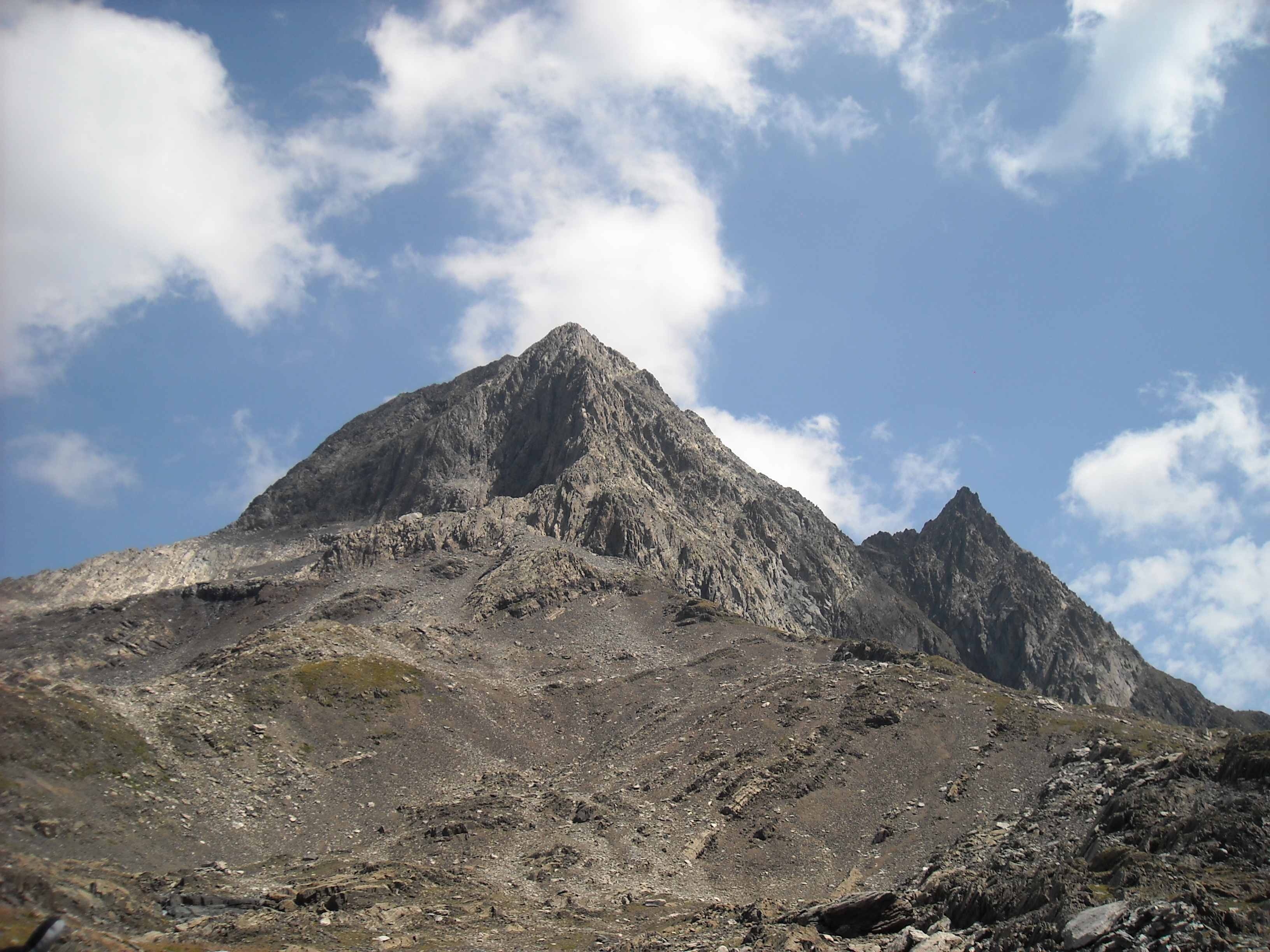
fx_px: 1284
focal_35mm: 35
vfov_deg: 40.7
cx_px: 635
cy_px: 476
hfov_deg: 52.6
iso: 64
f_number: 5.6
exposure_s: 1/369
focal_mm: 5.7
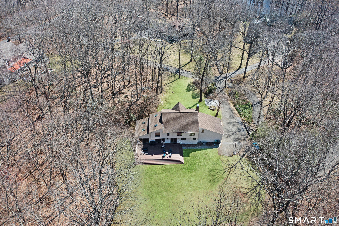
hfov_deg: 65.5
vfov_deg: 46.4
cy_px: 113
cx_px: 170
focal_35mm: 28
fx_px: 264
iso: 100
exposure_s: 1/1250
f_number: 2.8
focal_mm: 10.26
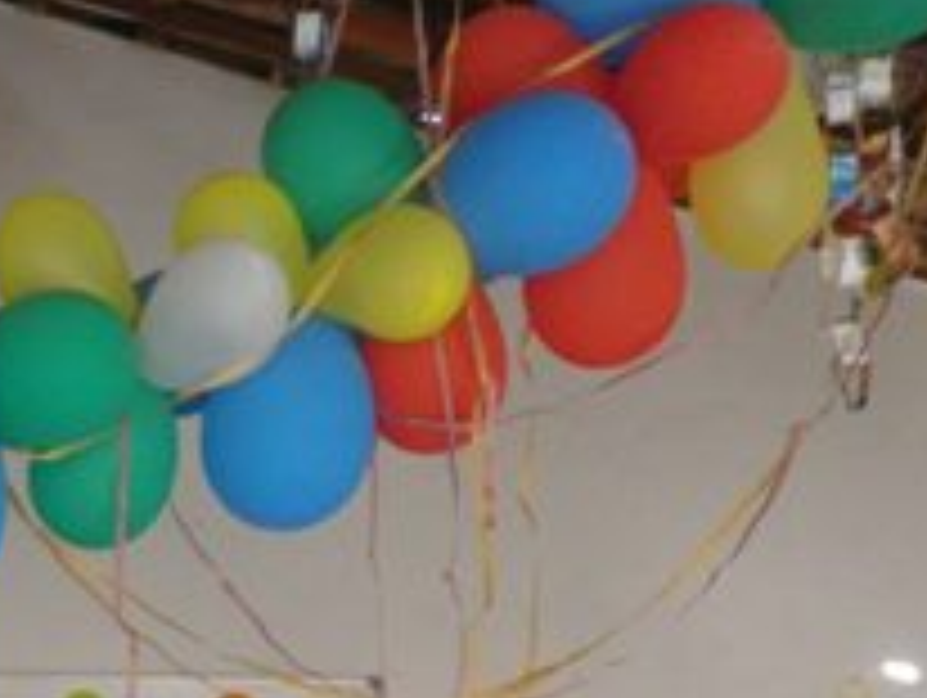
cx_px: -58
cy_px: 739
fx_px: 2038
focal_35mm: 76
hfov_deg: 24.2
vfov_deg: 18.8
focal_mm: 6.2
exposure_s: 1/60
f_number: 3.8
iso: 250
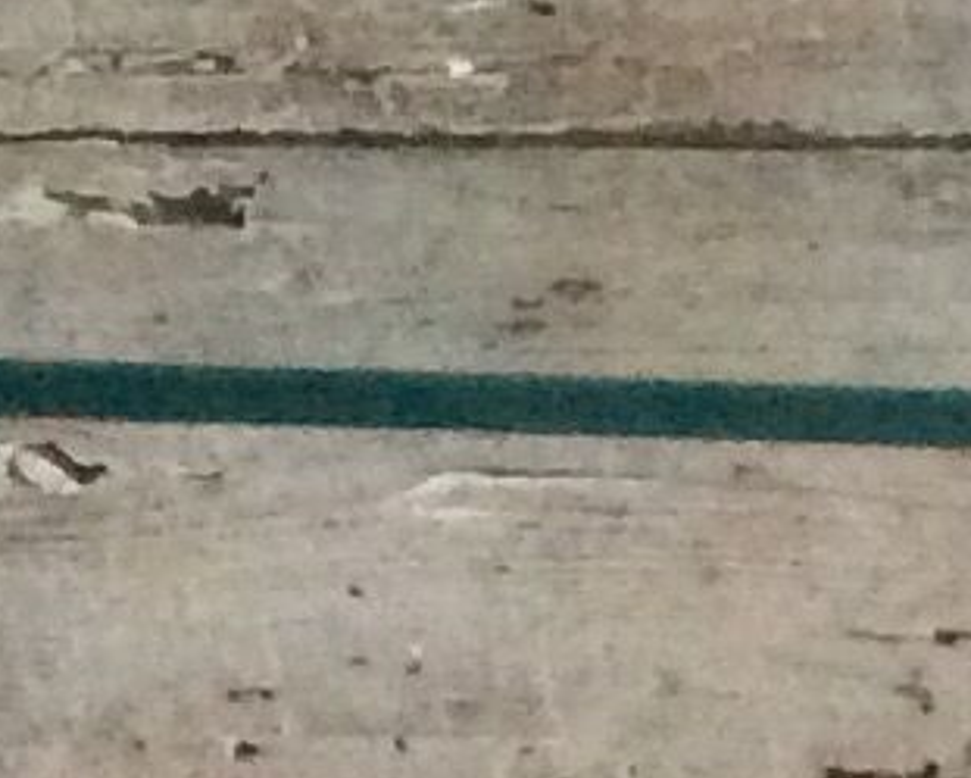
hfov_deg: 7.4
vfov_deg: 5.9
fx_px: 7474
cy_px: -59
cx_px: 78
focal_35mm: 260
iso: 250
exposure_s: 1/25
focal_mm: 3.3
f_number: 2.4
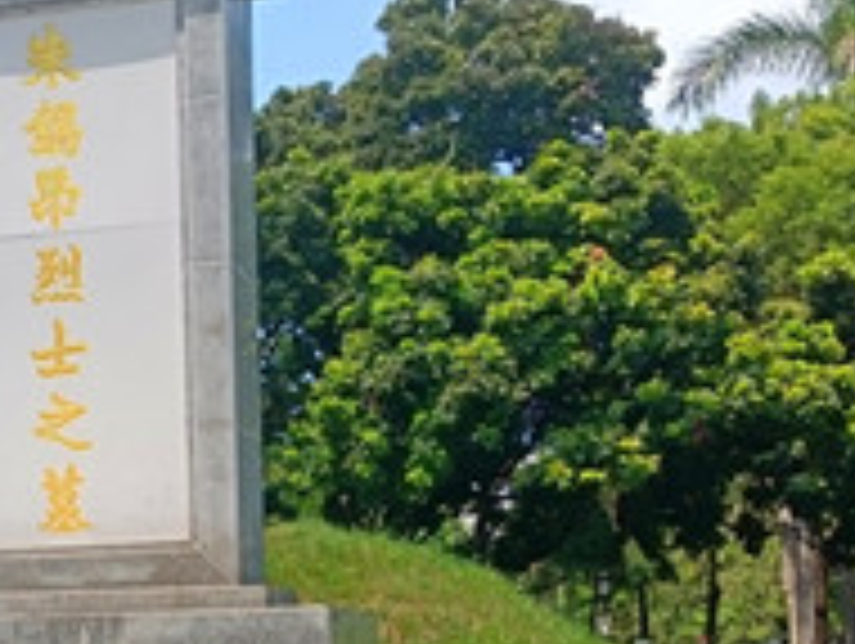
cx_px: 144
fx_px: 1558
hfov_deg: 29.8
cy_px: 615
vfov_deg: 22.6
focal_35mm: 63
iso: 100
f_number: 1.75
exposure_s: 1/288
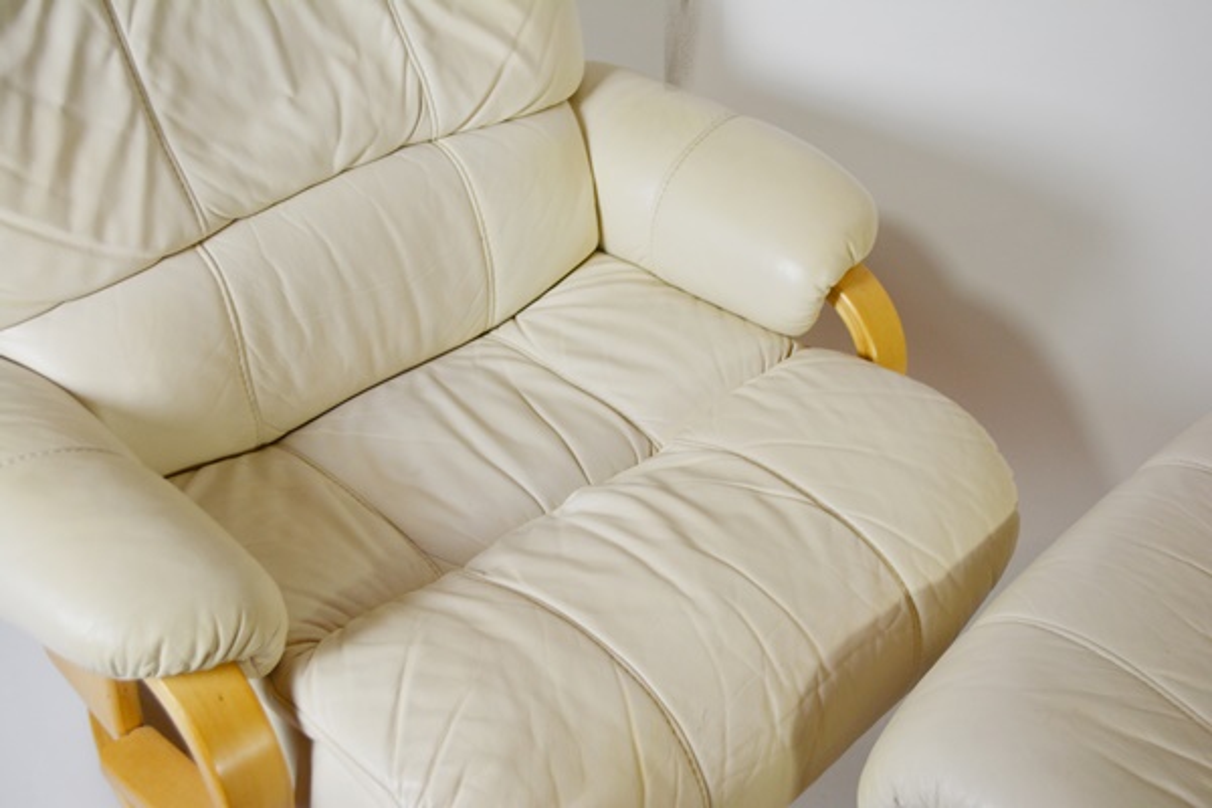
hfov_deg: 45.0
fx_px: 1464
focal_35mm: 44
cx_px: 606
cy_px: 404
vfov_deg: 30.8
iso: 560
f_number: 4.5
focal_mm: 29
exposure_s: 1/60
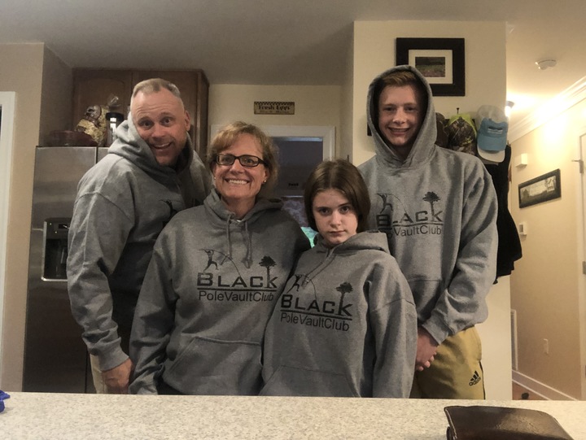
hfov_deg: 56.8
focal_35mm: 32
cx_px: 293
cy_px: 220
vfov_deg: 44.2
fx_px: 542
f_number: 2.2
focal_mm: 2.87
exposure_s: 1/30
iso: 250
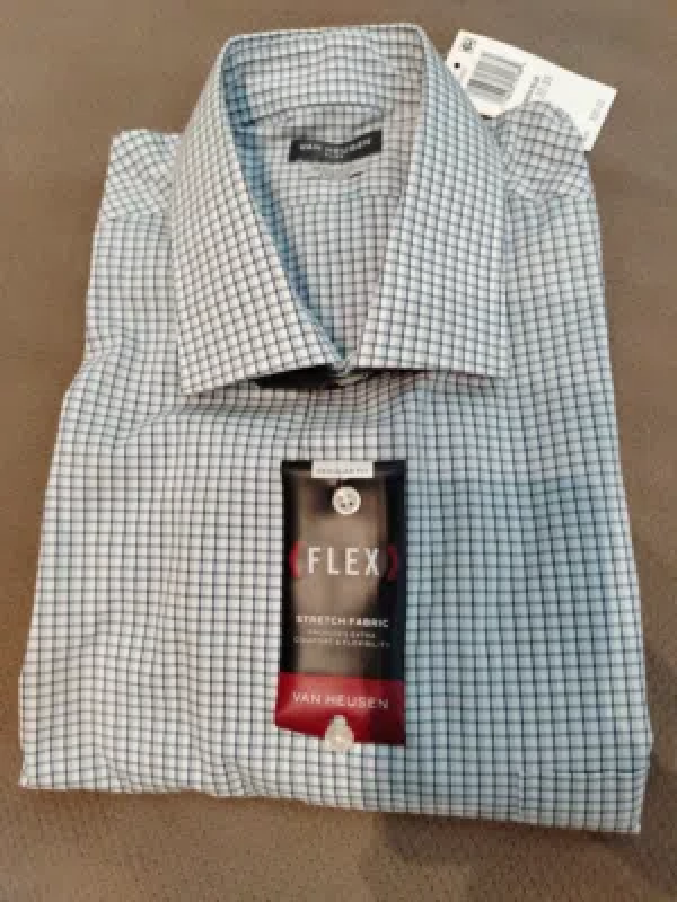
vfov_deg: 71.6
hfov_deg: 56.8
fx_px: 626
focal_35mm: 24
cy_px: 451
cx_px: 338
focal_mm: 5.25
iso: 3992
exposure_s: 1/100
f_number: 1.75
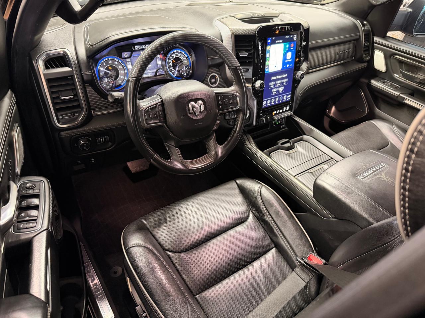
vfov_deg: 56.8
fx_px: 295
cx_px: 212
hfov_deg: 71.6
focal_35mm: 24
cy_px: 159
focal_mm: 6.76
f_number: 1.78
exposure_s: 1/40
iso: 800
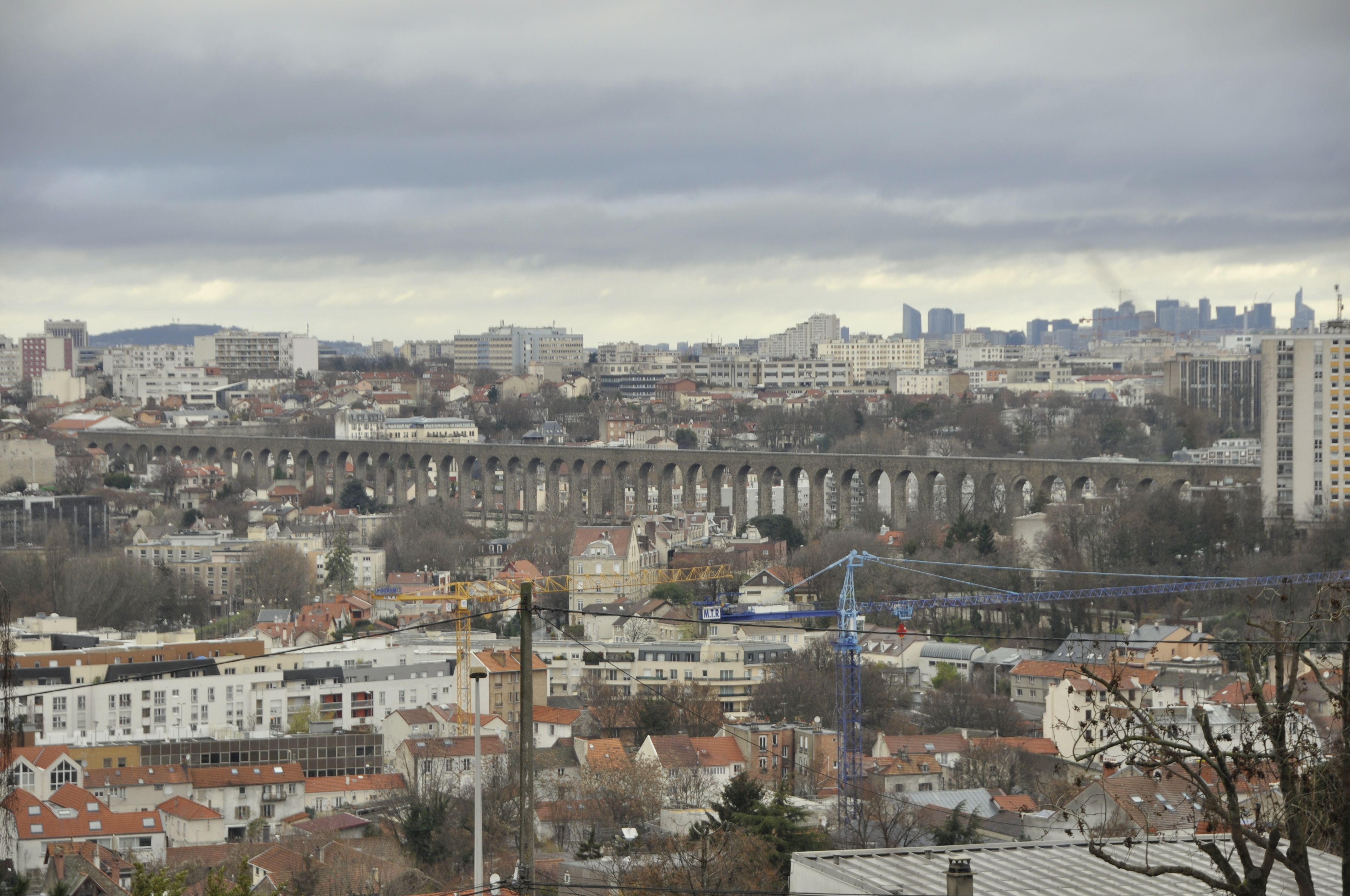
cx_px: 675
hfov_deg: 17.5
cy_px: 448
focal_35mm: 117
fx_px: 4382
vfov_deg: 11.7
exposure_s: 1/125
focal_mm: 78
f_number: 5.6
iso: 220
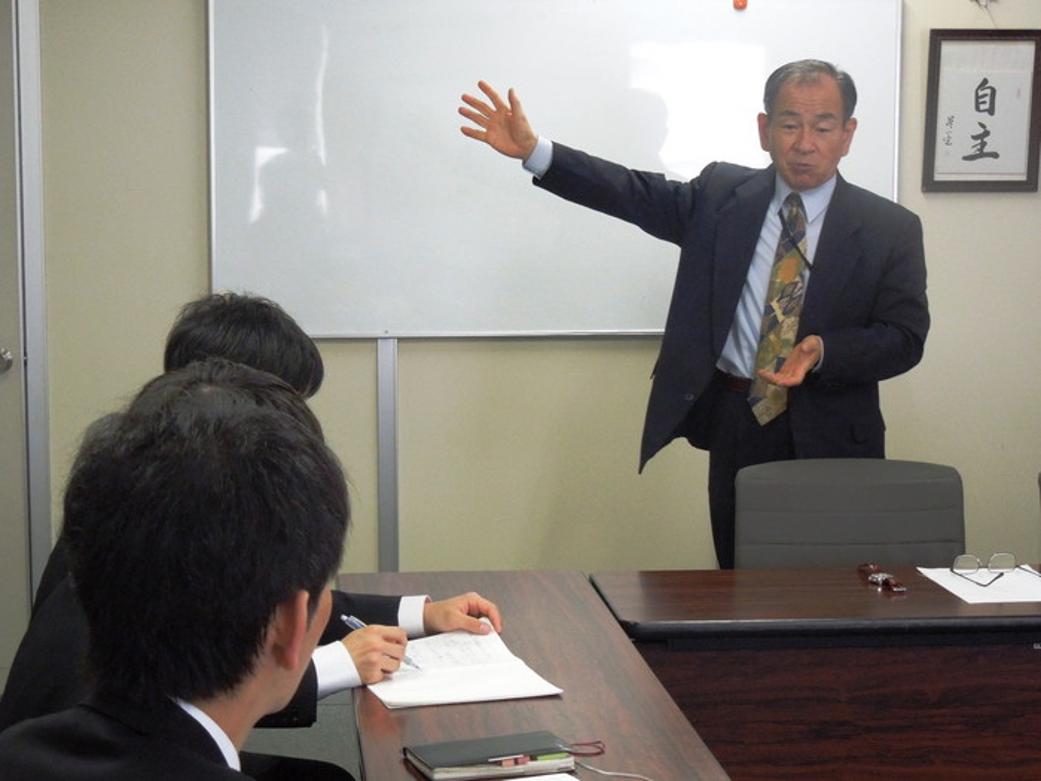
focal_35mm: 69
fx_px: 2075
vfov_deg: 21.3
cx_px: 520
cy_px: 390
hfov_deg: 28.2
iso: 800
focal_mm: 12.5
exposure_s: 1/80
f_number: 4.4
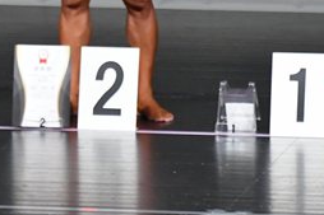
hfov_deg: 2.1
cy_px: -48
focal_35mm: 960
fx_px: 8634
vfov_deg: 1.4
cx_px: 12
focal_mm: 210
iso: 5000
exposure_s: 1/400
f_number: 5.6
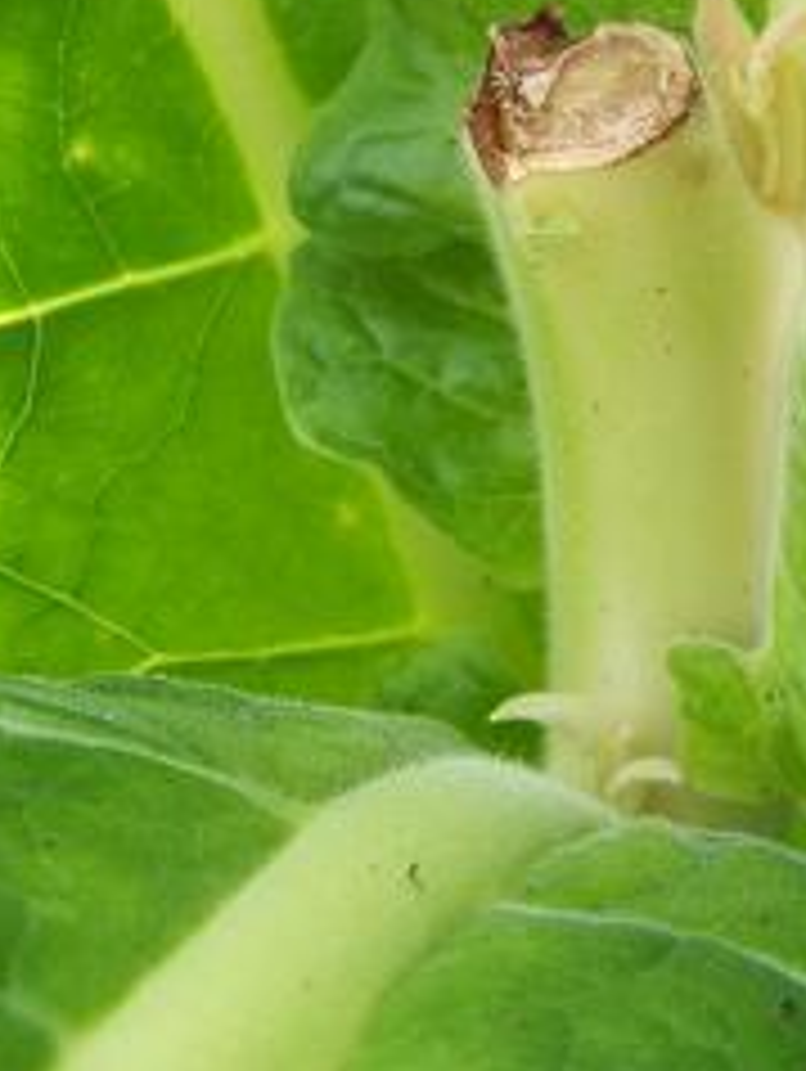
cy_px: 324
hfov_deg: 19.8
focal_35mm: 74
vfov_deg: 26.1
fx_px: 2293
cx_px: 621
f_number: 2.8
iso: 64
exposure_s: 1/200
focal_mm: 5.85
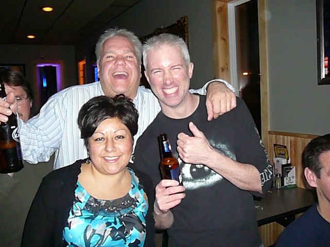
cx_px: 165
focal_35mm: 35
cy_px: 124
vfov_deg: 40.7
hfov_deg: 52.6
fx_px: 334
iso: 800
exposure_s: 1/30
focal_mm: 5.2
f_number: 2.8
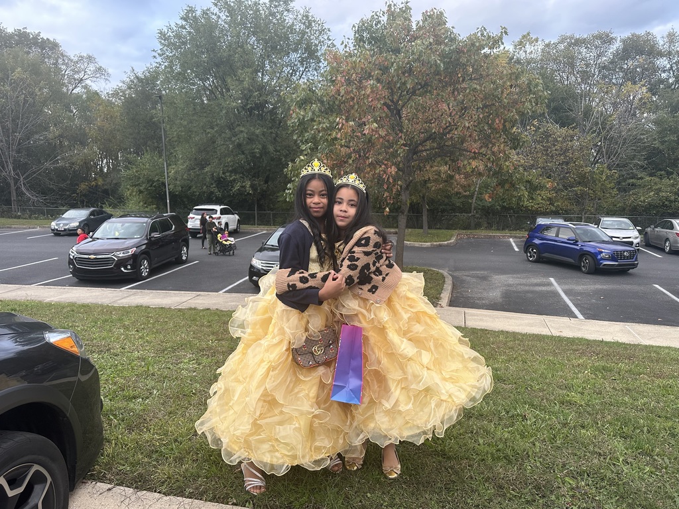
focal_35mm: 24
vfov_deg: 56.8
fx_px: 471
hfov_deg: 71.6
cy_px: 254
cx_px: 340
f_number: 1.78
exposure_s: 1/121
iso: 160
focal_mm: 6.86
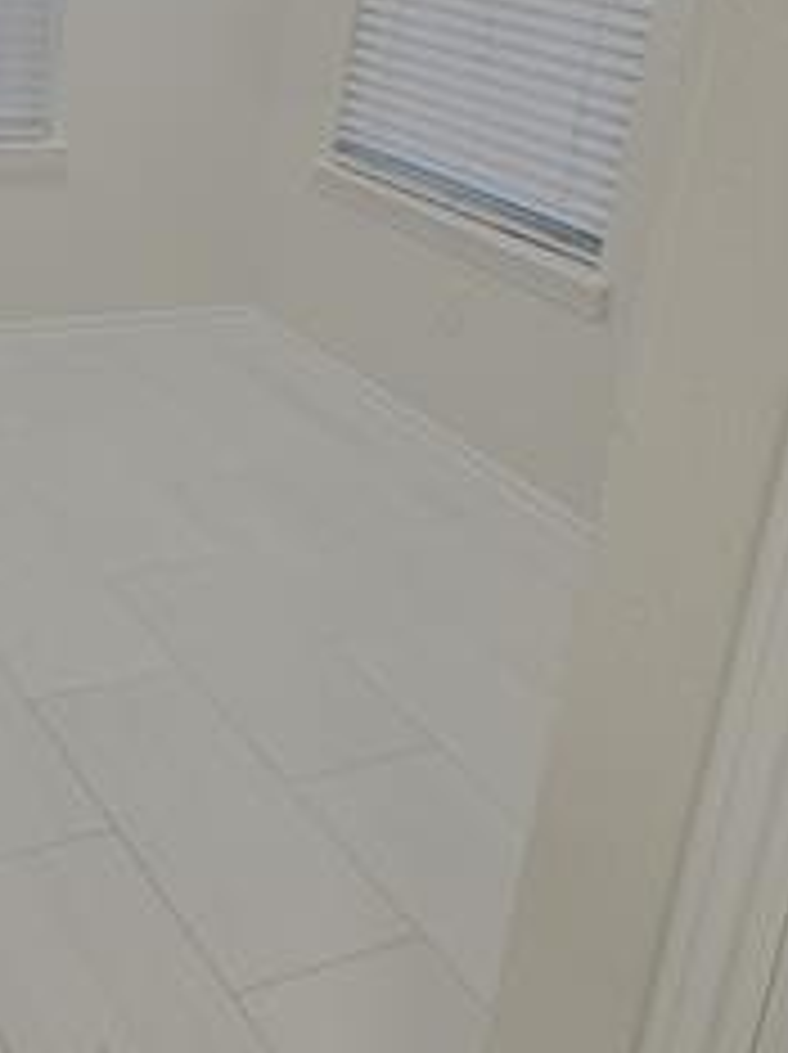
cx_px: -5
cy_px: 158
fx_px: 1399
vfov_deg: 39.1
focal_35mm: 46
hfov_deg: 29.4
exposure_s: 1/120
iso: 200
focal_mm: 2.22
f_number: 2.2
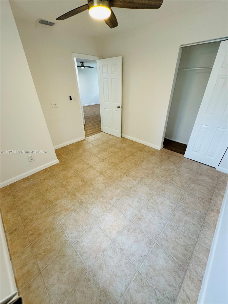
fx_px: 123
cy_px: 152
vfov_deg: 102.1
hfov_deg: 85.7
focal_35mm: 14
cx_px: 114
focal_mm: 2.22
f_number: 2.2
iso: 250
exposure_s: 1/120
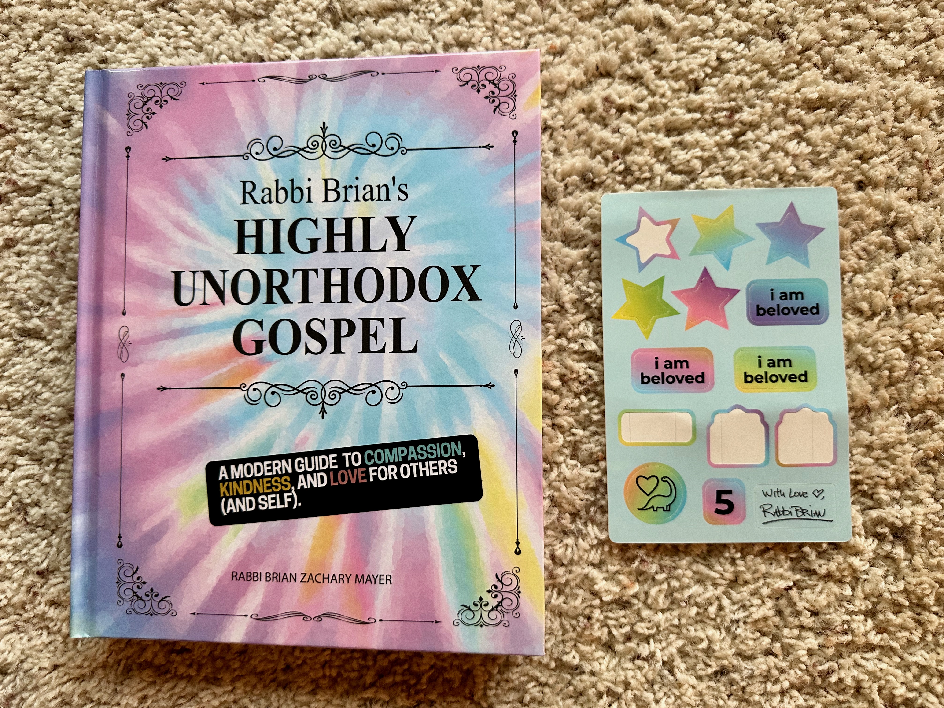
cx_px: 472
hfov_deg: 71.6
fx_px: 654
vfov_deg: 56.8
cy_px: 354
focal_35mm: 24
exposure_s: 1/60
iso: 250
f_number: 1.78
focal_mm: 6.86
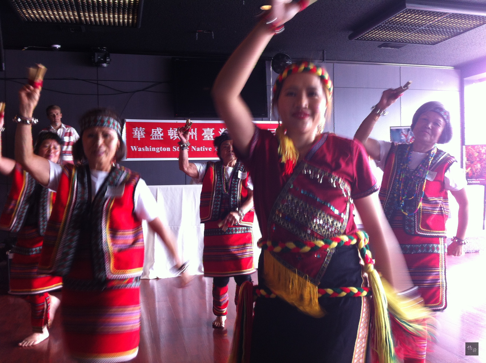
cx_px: 243
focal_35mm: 35
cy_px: 182
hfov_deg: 52.7
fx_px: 491
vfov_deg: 40.6
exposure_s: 1/17
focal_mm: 3.85
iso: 80
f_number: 2.8
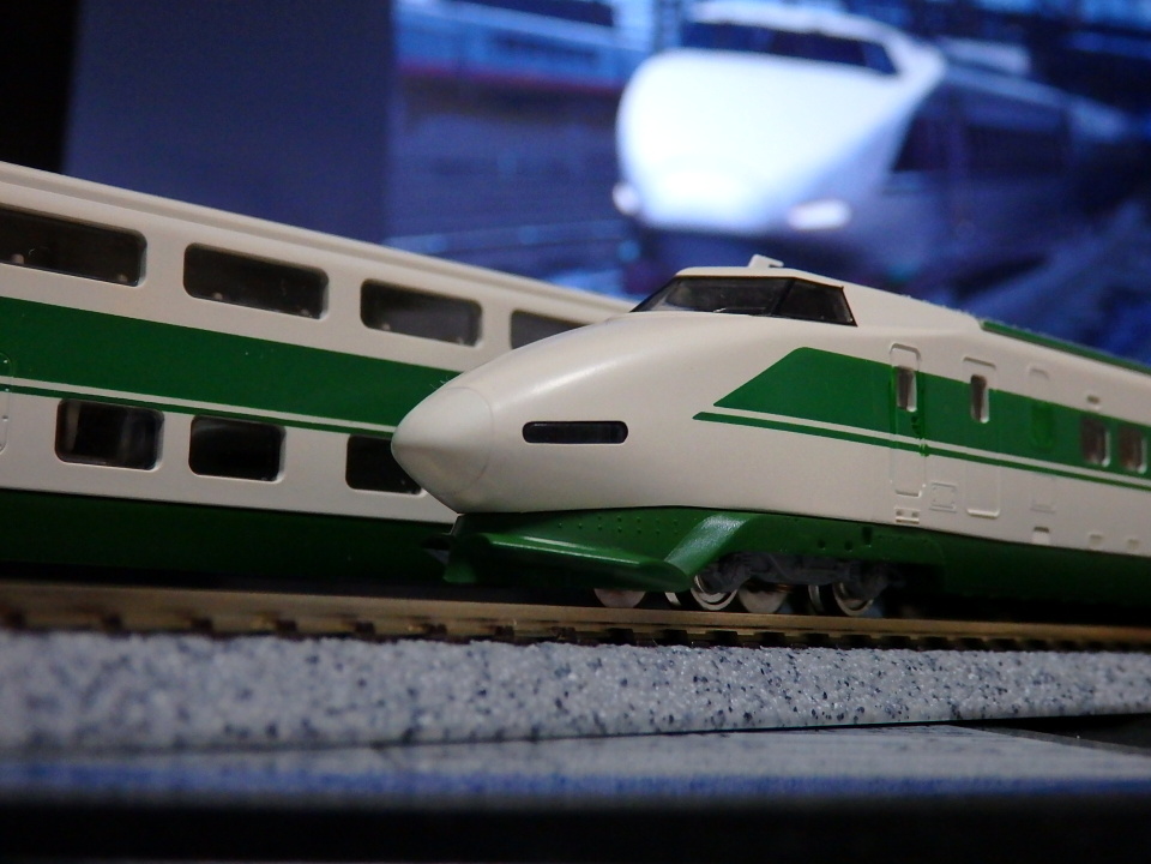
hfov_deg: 42.1
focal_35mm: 45
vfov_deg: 32.2
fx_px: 1496
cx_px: 576
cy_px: 432
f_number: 3.8
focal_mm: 8
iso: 800
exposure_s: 1/25
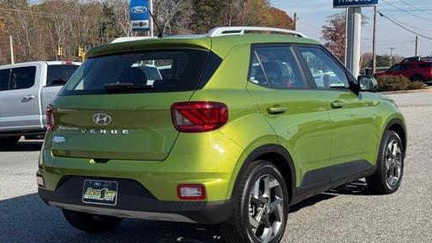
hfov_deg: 39.2
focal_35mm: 53
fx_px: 607
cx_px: 216
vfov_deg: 22.6
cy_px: 150
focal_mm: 6.76
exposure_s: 1/3425
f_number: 1.78
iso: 64
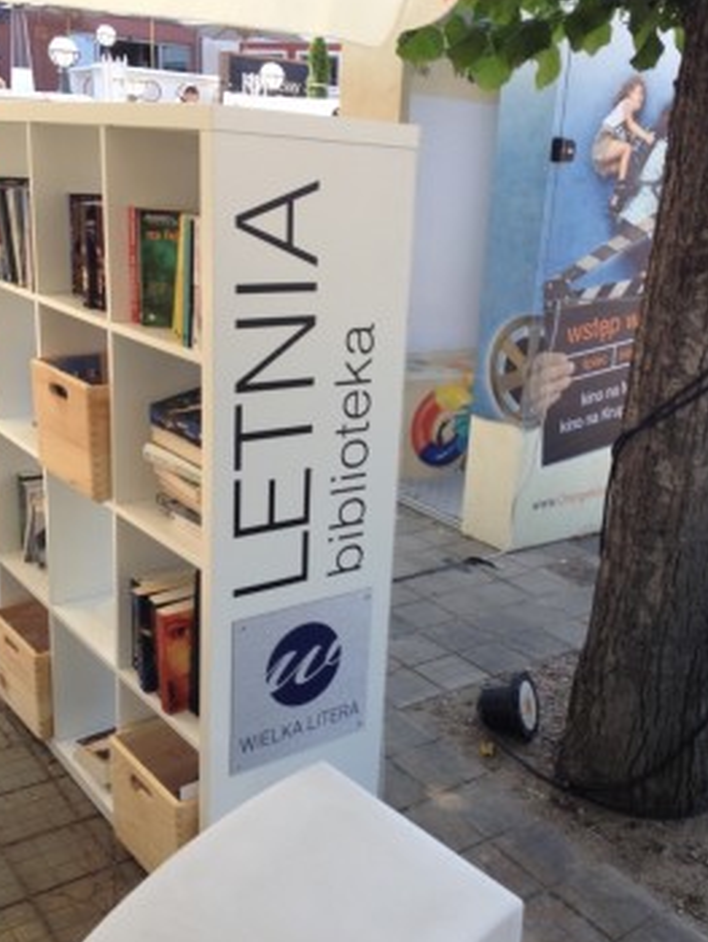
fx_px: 1089
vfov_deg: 46.8
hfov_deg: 36.0
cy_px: 476
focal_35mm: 40
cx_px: 366
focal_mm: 4.28
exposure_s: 1/260
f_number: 2.4
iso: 50
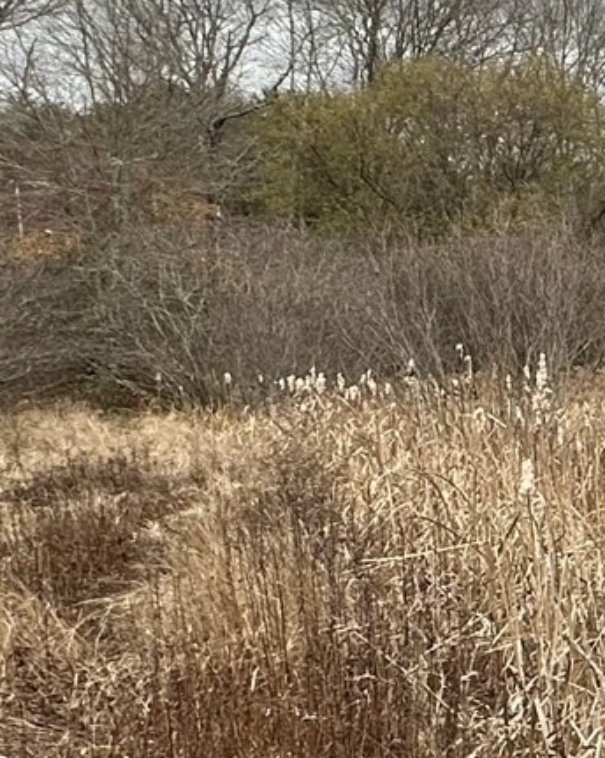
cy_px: 448
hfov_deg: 16.2
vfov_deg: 29.1
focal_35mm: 65
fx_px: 1457
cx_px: 1307
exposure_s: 1/329
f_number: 2.2
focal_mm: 2.22
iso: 40
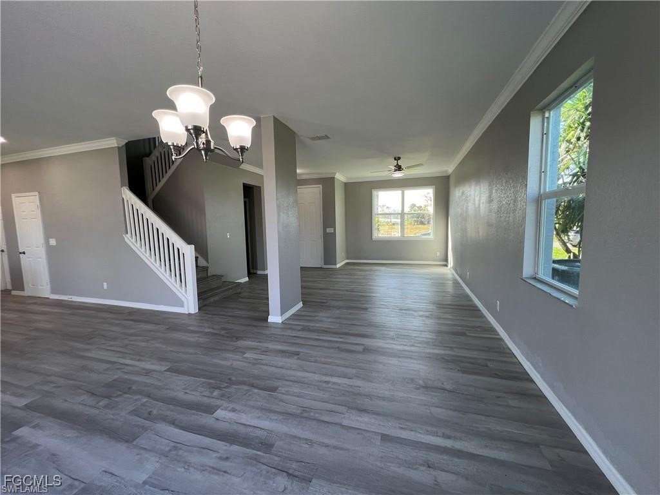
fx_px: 248
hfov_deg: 106.2
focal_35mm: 13
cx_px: 330
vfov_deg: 89.9
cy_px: 248
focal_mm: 1.57
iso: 50
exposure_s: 1/120
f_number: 1.8
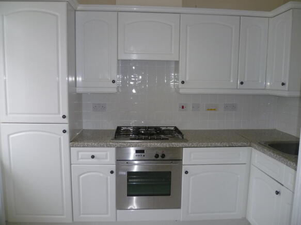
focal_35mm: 28
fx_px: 243
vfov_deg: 49.7
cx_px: 150
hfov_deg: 63.5
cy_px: 112
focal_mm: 5
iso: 160
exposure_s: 1/30
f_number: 2.8
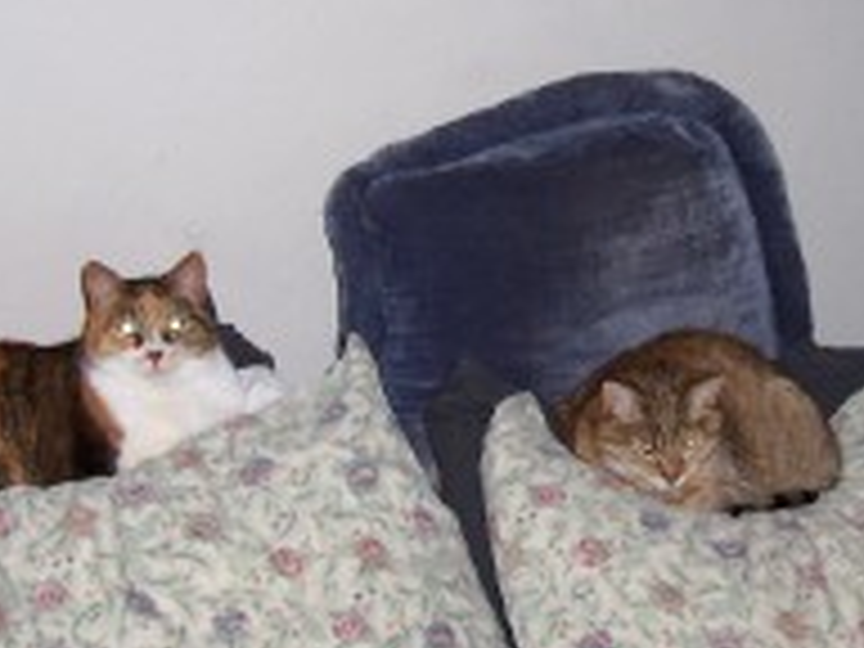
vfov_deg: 19.1
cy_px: 279
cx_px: 576
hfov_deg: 25.2
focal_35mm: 77
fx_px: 1922
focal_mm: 5.6
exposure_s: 1/60
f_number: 2.8
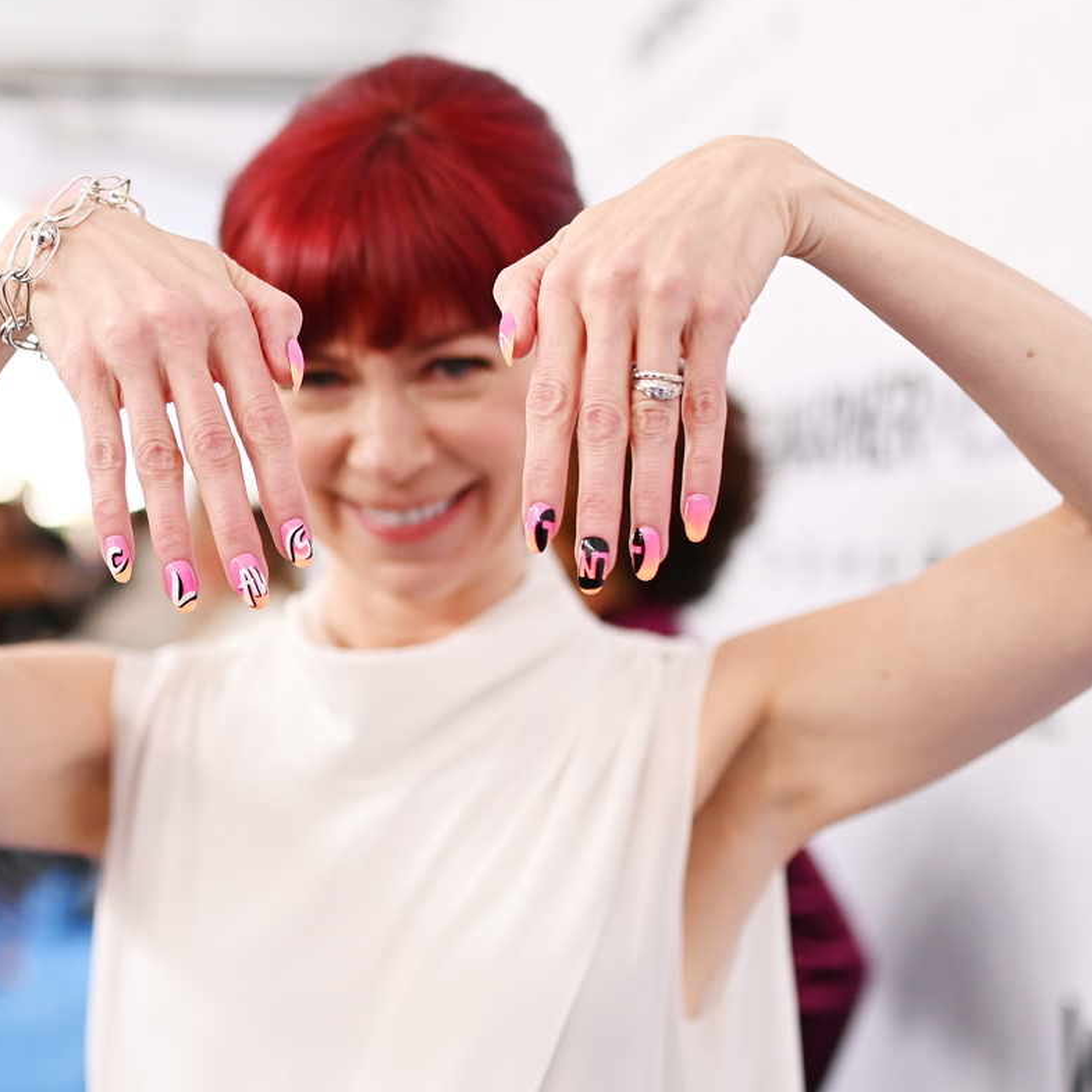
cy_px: 590
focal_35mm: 60
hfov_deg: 28.0
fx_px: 2141
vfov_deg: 28.6
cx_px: 225
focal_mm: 35
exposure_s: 1/1250
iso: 1250
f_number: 2
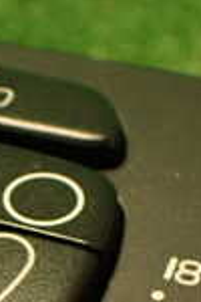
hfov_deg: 10.1
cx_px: -54
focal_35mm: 133
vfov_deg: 15.1
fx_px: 1114
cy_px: 320
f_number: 2.4
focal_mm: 5.79
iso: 320
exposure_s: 1/30
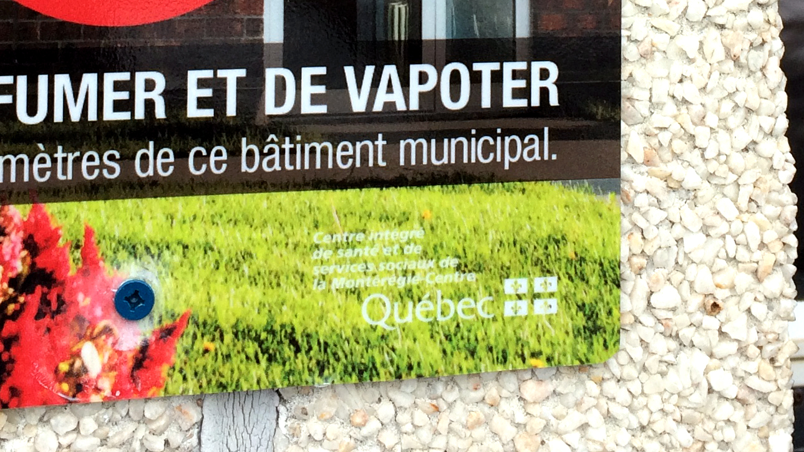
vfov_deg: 14.2
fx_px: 1705
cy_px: -202
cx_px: 399
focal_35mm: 80
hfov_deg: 26.5
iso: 32
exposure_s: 1/120
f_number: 2.2
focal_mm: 4.15
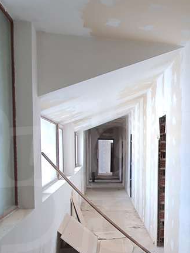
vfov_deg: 41.1
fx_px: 329
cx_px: 199
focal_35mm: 45
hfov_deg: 29.6
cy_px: 183
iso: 80
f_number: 2.2
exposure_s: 1/50
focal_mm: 1.8
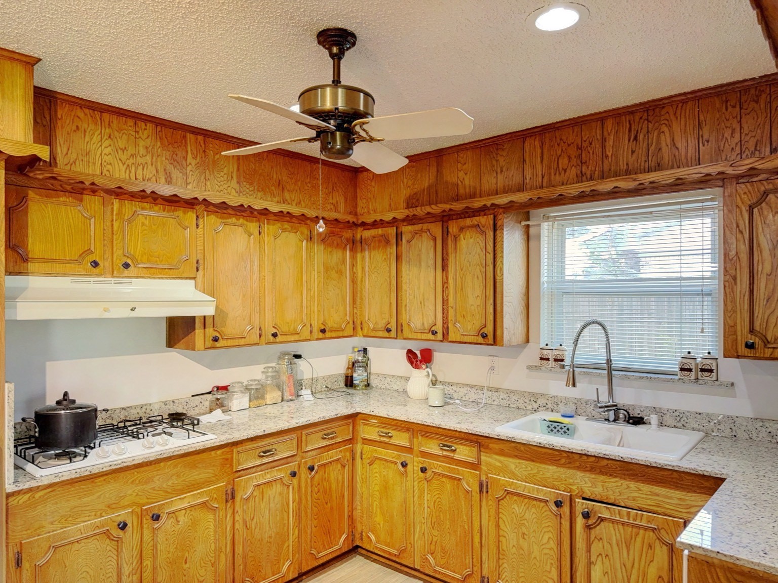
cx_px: 389
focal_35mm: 24
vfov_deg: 56.8
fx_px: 539
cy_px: 292
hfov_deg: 71.6
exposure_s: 1/60
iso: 160
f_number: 1.78
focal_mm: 6.76
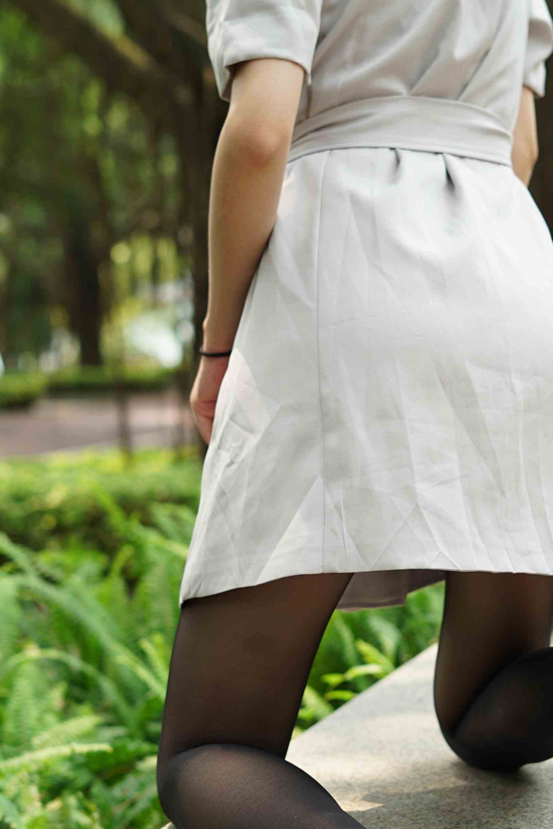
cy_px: 501
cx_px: 438
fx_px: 2005
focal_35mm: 87
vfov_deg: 23.3
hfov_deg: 15.6
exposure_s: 1/160
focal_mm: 50
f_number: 3.2
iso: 100
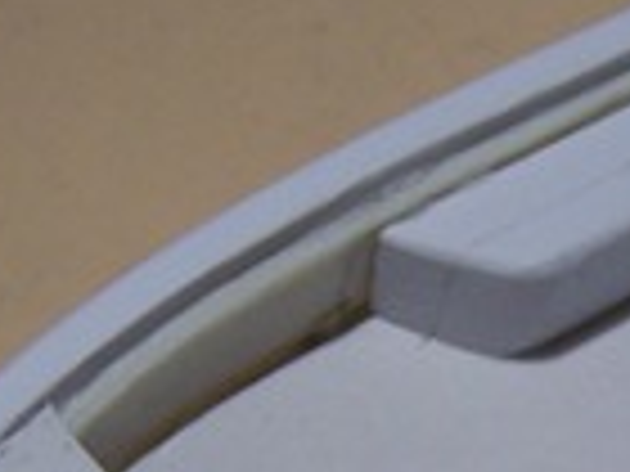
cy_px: 548
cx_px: 652
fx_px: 3167
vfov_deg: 8.5
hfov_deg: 11.2
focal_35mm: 174
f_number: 2.8
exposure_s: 1/90
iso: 80
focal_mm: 6.3
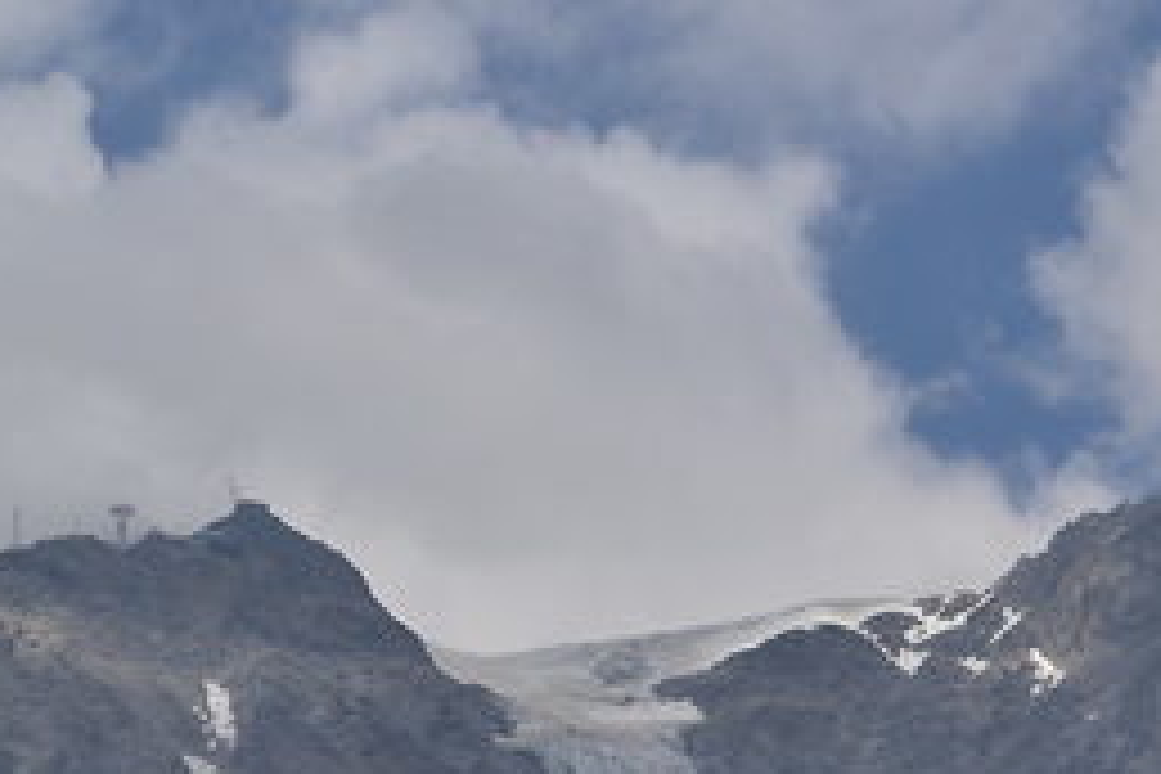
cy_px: 396
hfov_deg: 8.2
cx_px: 1184
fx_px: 8094
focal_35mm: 251
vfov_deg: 5.5
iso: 100
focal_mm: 72
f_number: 13
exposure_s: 1/200
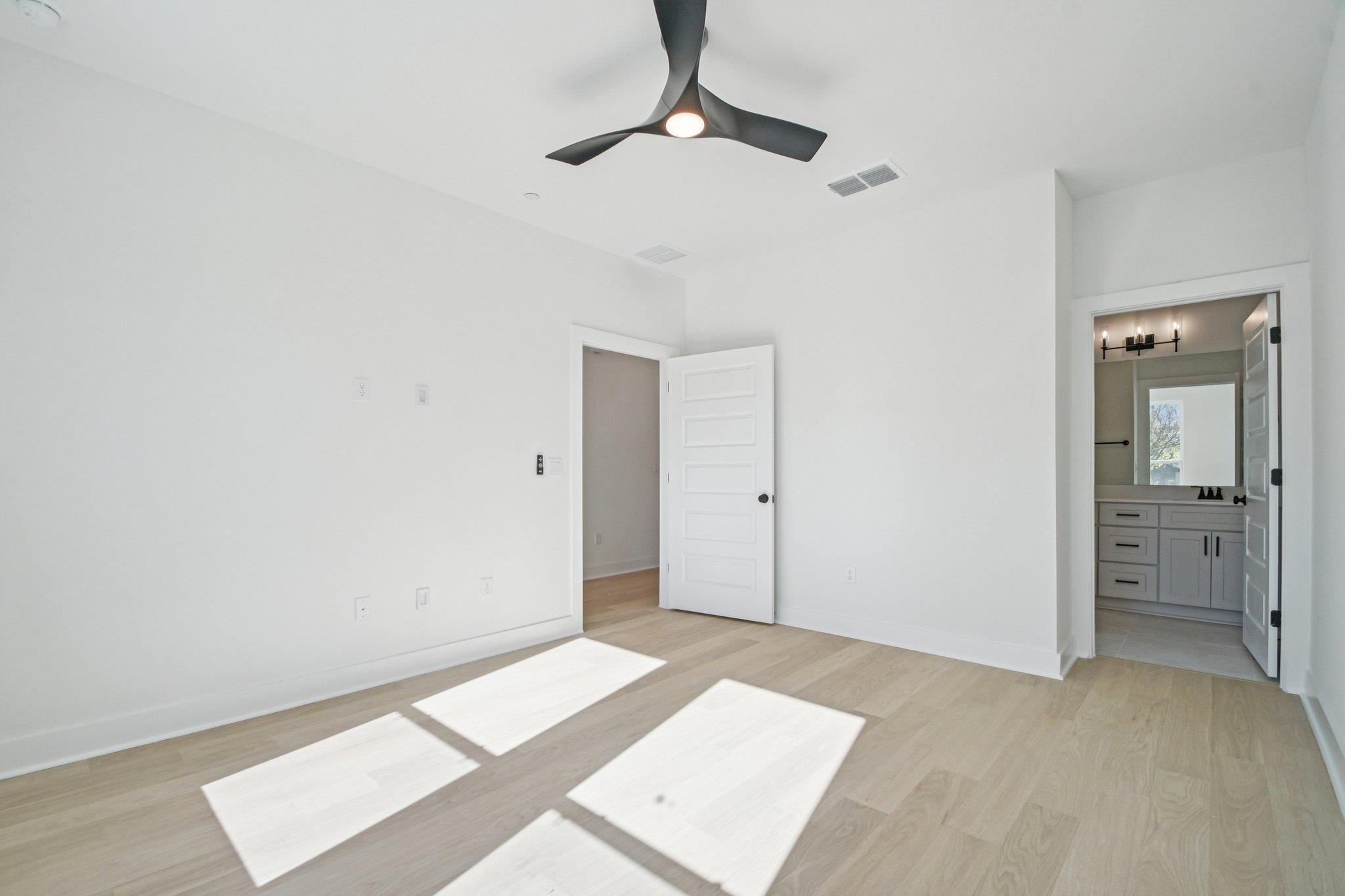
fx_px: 560
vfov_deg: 77.3
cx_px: 672
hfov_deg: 100.4
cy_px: 448
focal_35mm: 15
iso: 400
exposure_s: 1/400
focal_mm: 10
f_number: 8
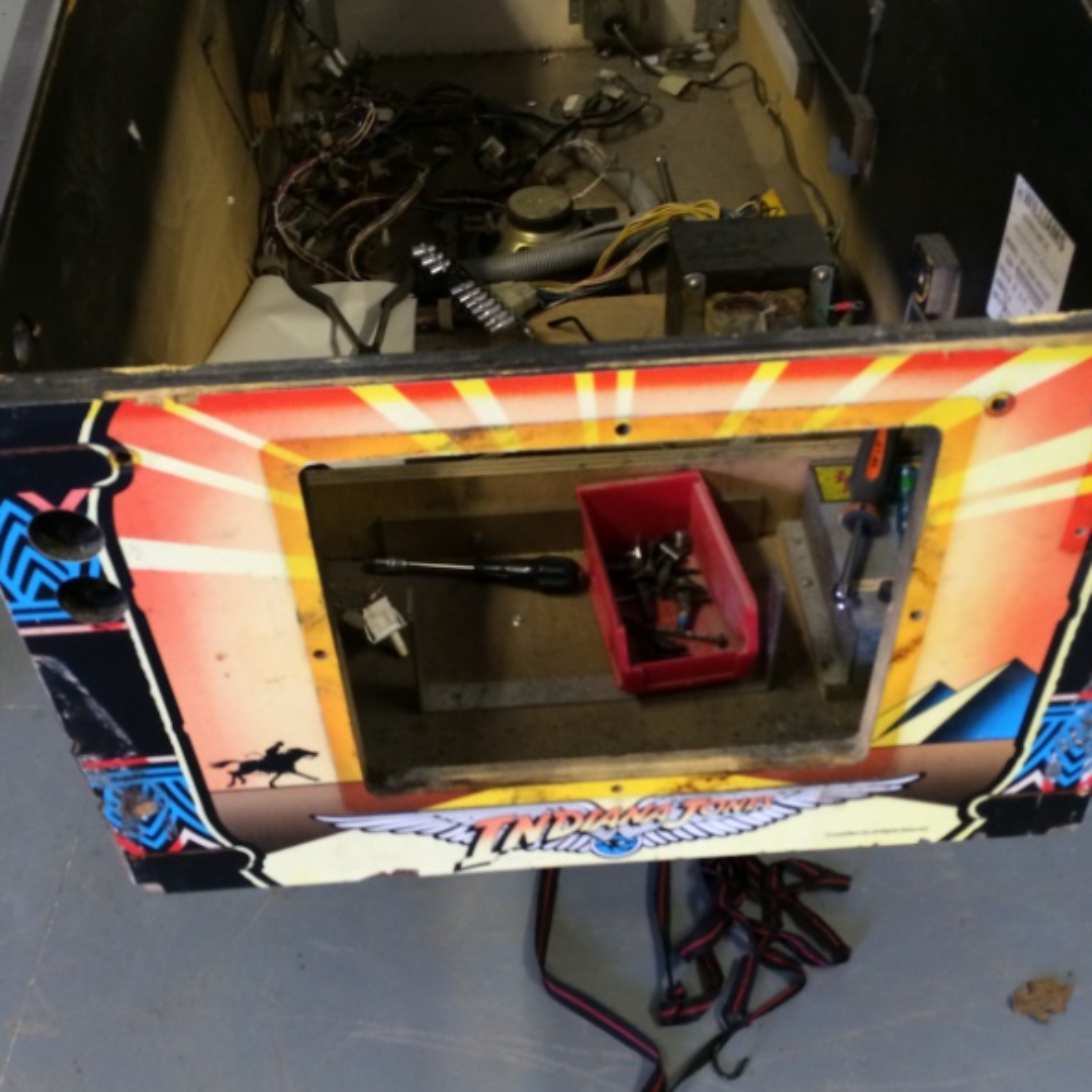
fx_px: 1285
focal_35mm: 36
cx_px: 547
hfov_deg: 46.0
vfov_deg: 46.0
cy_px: 567
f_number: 2.2
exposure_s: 1/30
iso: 160
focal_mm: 4.12
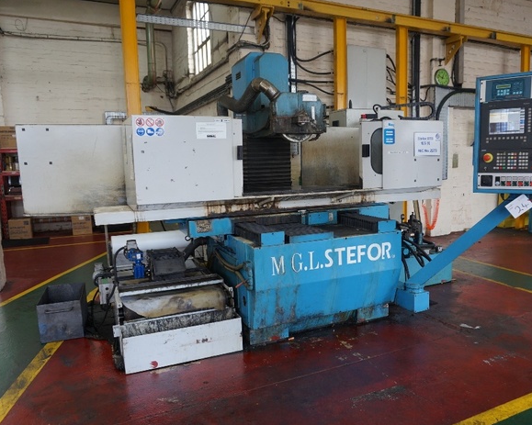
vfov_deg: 51.5
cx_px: 310
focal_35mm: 28
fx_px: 441
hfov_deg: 61.9
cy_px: 219
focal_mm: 16
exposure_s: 1/160
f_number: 4
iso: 640
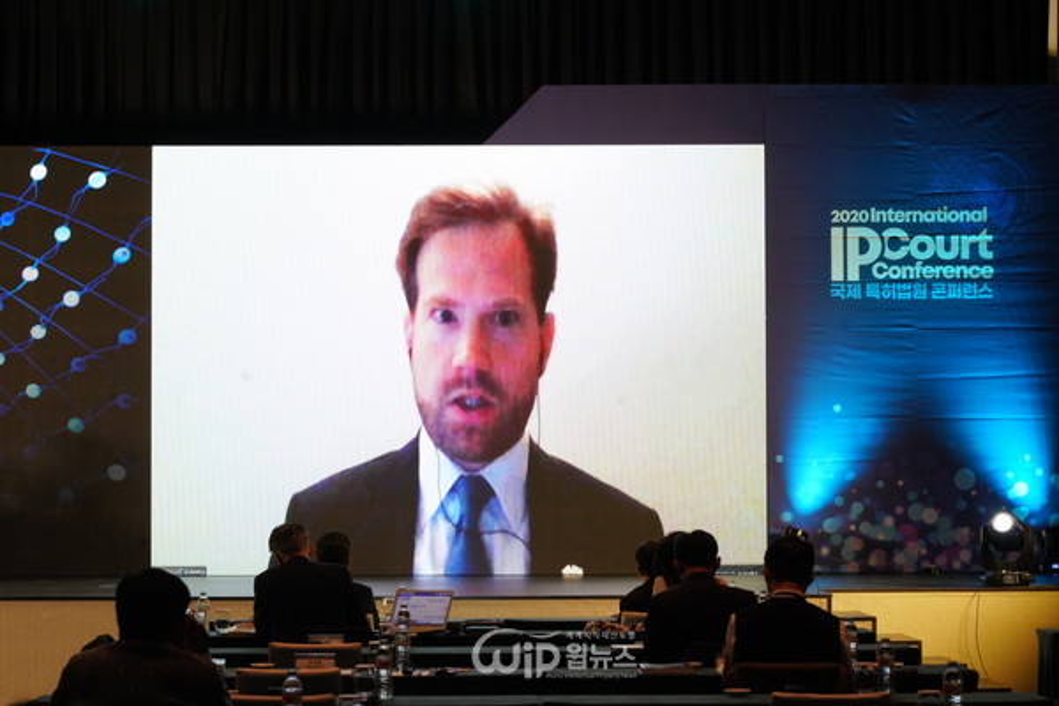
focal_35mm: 101
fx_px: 2971
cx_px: 530
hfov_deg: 20.2
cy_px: 353
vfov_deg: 13.6
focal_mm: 101
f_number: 10
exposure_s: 1/100
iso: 3200
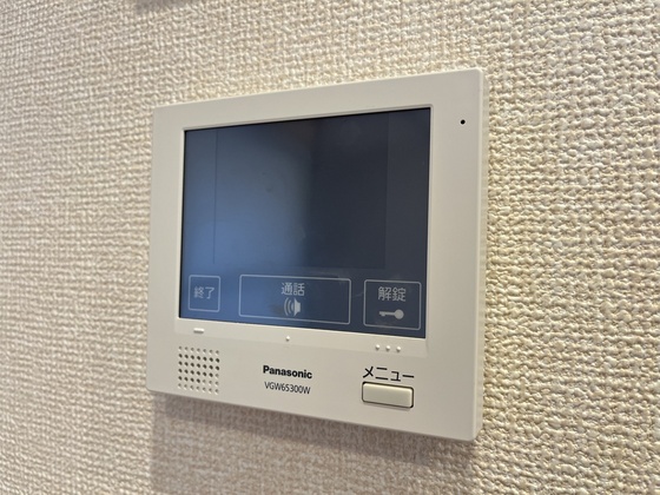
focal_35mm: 26
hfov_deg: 67.3
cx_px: 330
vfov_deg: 53.1
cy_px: 248
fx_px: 496
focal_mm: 5.1
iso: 125
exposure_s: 1/118
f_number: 1.6
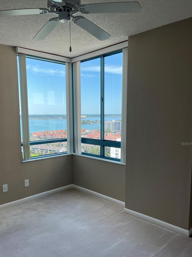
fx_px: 222
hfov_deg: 46.7
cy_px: 144
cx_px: 87
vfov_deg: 59.8
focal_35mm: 30
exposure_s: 1/732
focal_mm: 5.1
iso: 50
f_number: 1.6
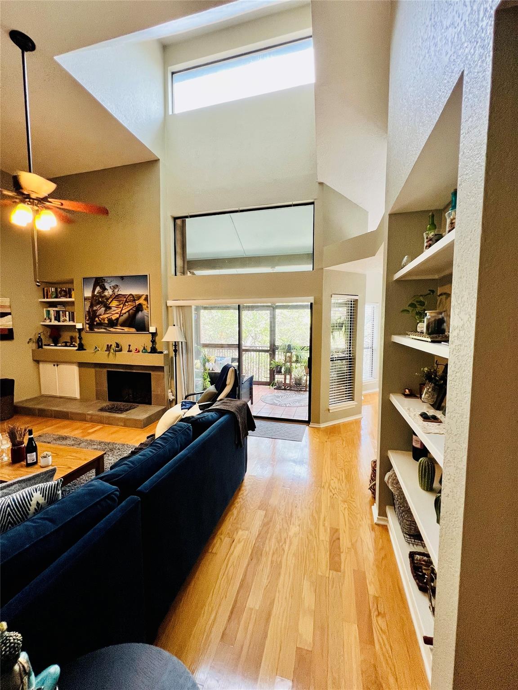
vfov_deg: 106.2
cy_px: 345
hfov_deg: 89.9
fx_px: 259
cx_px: 259
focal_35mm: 13
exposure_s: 1/60
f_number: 1.8
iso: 125
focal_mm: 1.57
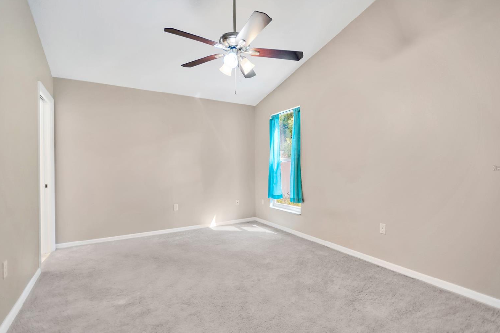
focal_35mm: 18
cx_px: 258
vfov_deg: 67.4
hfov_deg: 90.0
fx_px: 250
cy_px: 168
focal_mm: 17
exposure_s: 1/160
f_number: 2.8
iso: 400
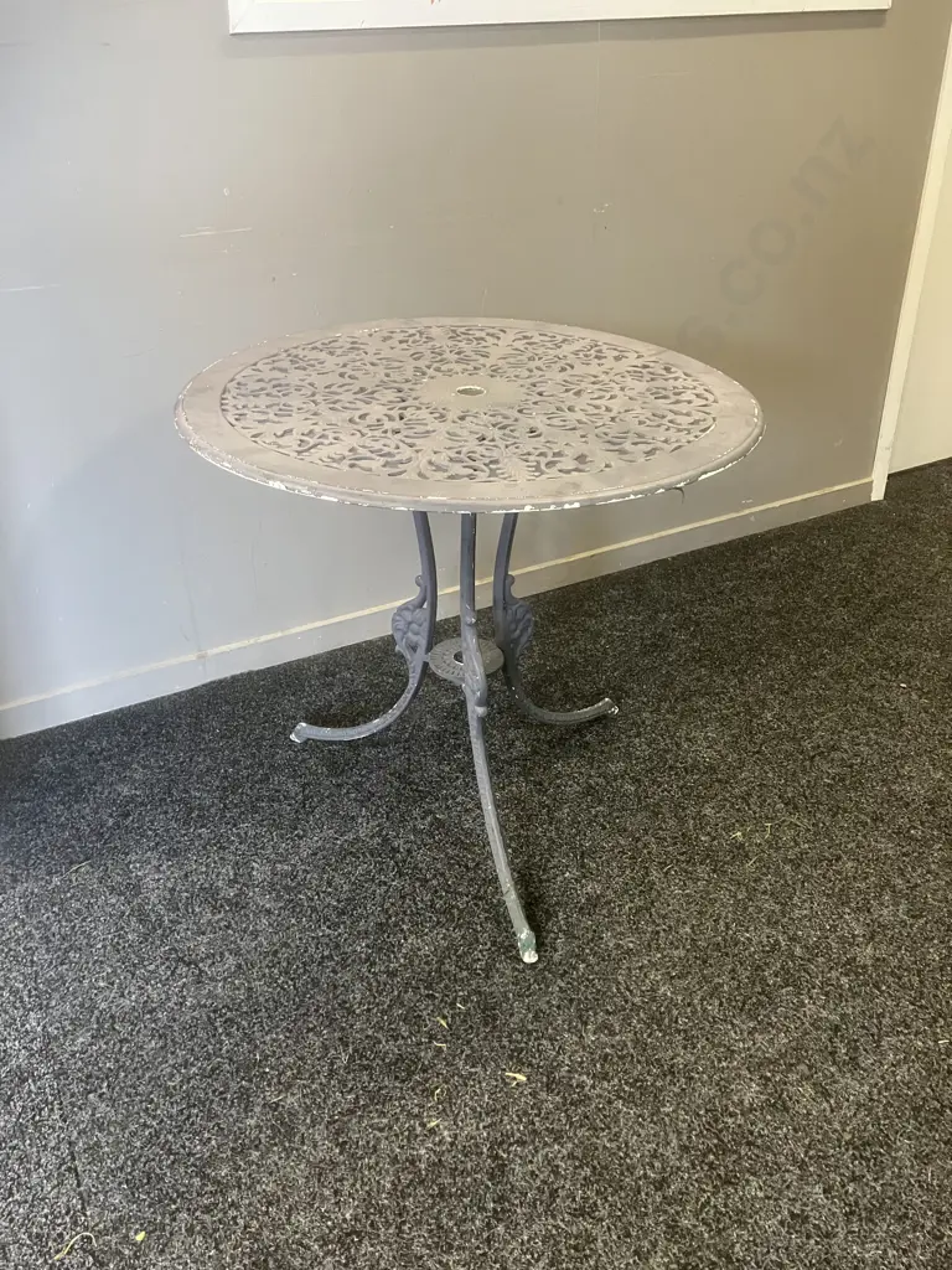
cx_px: 476
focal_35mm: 28
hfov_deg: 49.7
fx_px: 1027
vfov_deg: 63.4
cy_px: 635
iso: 320
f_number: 1.8
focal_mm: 3.99
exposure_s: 1/50
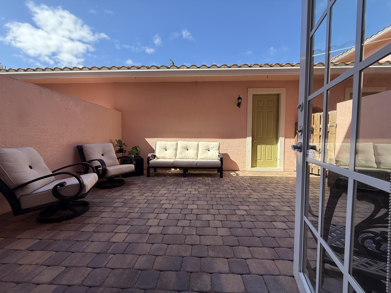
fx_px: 158
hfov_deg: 102.1
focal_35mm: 14
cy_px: 146
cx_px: 196
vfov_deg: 85.7
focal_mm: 2.22
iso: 64
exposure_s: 1/1050
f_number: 2.2
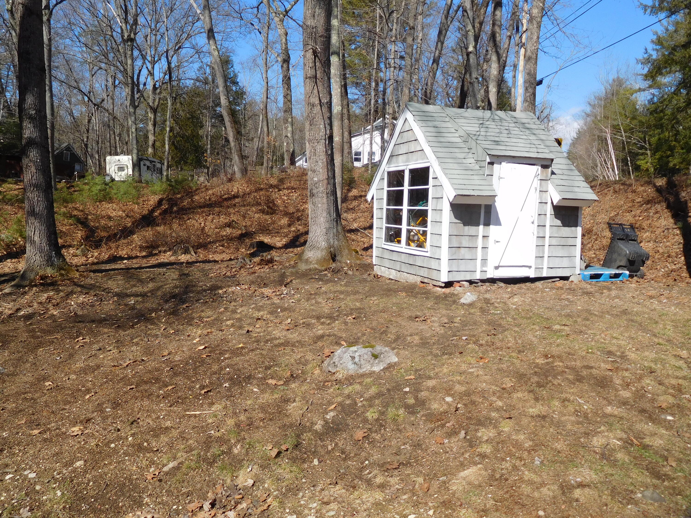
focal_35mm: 25
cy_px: 259
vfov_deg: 54.9
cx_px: 346
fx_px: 499
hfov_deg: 69.4
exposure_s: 1/1000
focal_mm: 4.5
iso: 125
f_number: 3.4
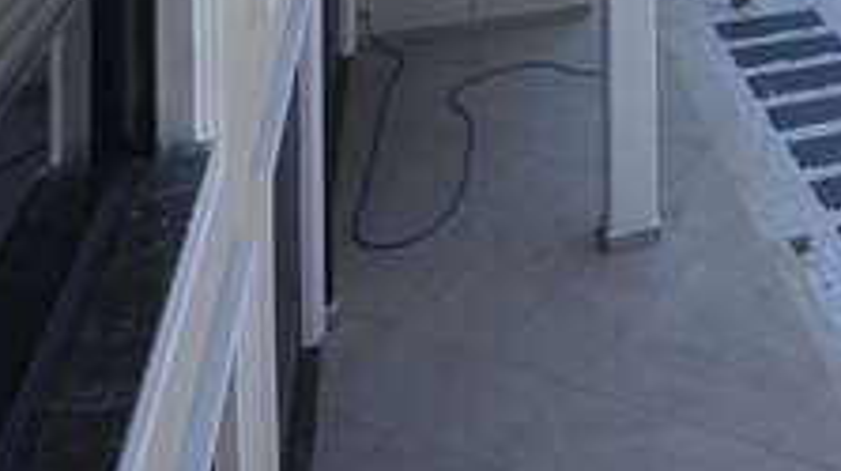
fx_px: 1136
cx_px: 956
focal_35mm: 51
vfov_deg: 17.8
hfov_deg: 34.3
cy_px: -422
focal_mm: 10
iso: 100
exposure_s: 1/250
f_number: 8
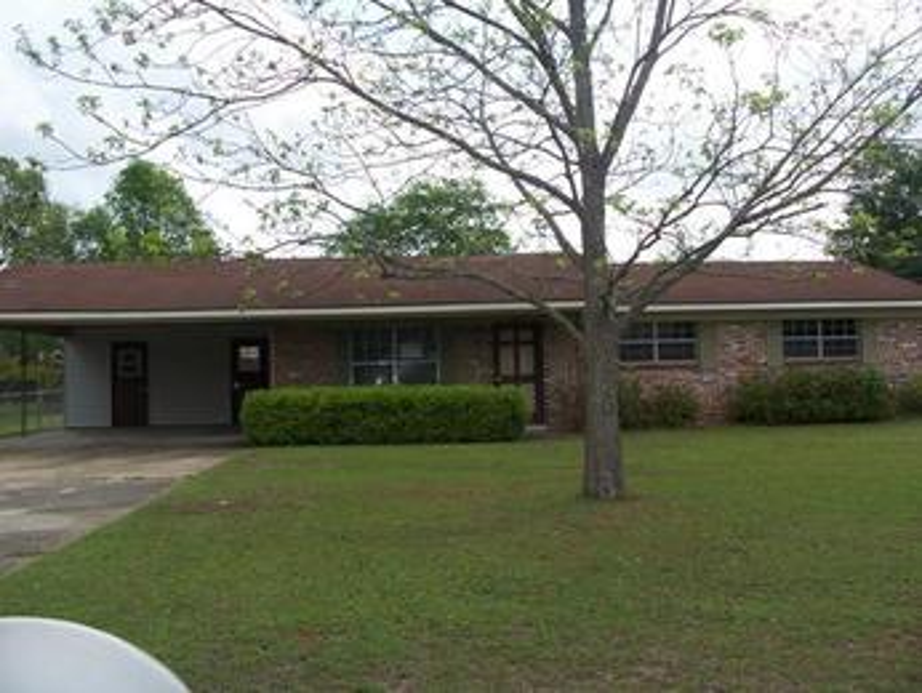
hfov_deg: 52.6
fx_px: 933
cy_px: 346
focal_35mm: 35
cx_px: 461
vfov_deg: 40.7
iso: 80
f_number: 4
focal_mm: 6
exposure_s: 1/750
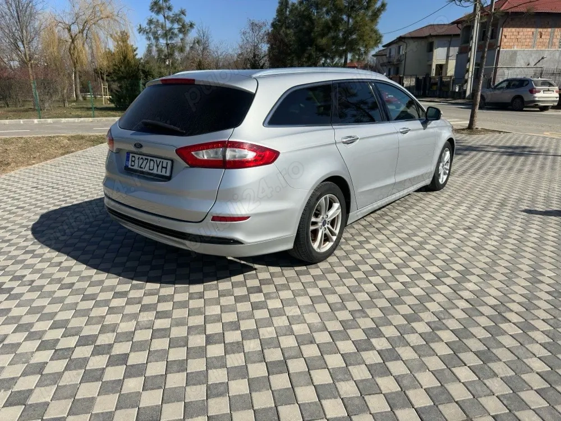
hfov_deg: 71.6
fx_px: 389
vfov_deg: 56.8
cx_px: 280
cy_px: 210
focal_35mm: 24
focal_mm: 6.86
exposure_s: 1/7937
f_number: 1.78
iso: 100
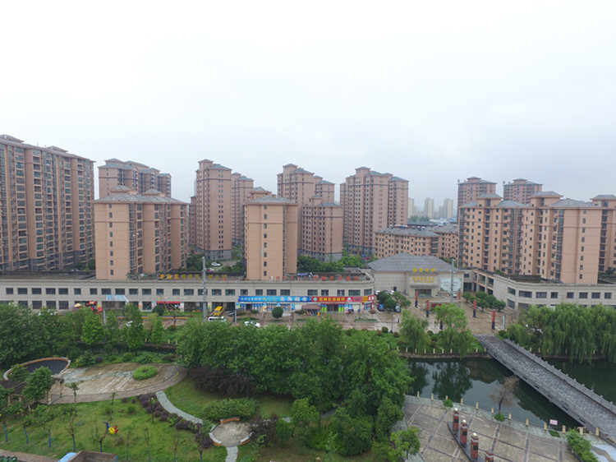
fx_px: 356
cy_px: 231
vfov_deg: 65.9
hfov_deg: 81.8
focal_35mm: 20
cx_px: 308
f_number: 2.8
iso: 100
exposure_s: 1/133
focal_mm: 3.61
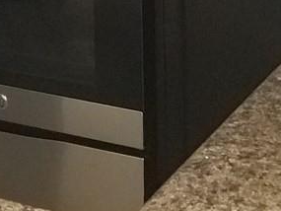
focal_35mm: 146
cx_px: -137
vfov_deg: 9.4
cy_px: -231
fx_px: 1186
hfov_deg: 12.8
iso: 200
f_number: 1.7
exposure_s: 1/10
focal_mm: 4.2
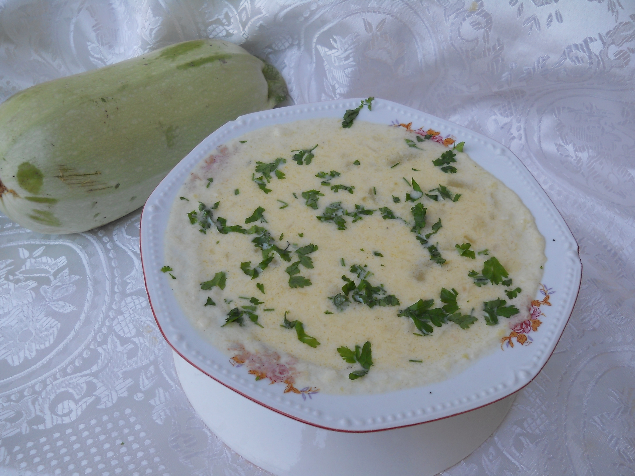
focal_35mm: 41
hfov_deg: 45.8
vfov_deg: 35.1
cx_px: 318
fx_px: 752
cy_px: 238
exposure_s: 1/80
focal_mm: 6.72
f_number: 3.1
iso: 80
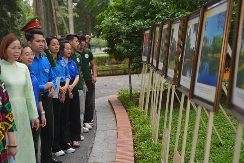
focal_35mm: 82
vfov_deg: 16.7
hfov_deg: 24.7
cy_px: 68
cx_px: 86
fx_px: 554
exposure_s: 1/160
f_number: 2.8
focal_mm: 55.5
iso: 250
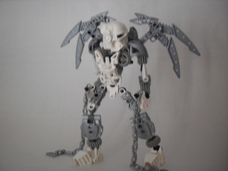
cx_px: 114
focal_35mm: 37
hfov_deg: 50.1
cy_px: 86
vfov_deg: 38.7
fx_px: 244
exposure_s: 1/15
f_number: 2.8
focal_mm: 6.3
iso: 480
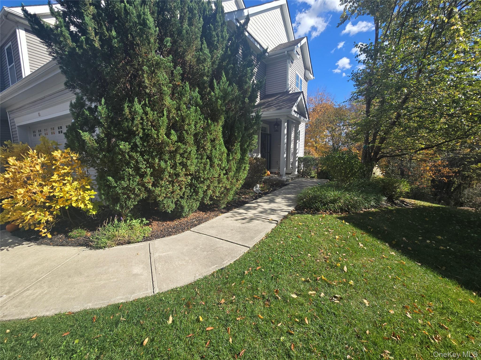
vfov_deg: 89.9
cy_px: 180
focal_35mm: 13
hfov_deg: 106.2
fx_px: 181
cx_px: 240
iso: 50
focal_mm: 2.2
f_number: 2.2
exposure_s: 1/1410
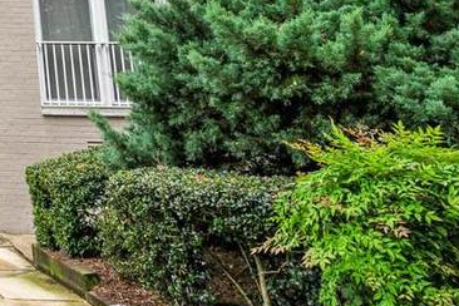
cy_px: -83
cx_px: -271
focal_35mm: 56
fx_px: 714
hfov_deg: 24.9
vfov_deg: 21.9
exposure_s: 1/40
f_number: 4
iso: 160
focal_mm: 16
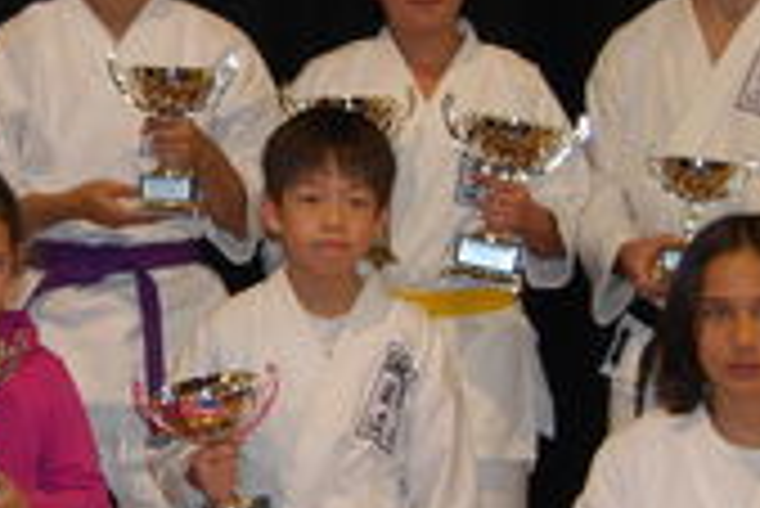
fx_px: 2874
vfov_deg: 10.1
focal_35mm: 136
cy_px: 229
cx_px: 9
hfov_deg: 14.8
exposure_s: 1/60
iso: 200
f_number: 4
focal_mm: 24
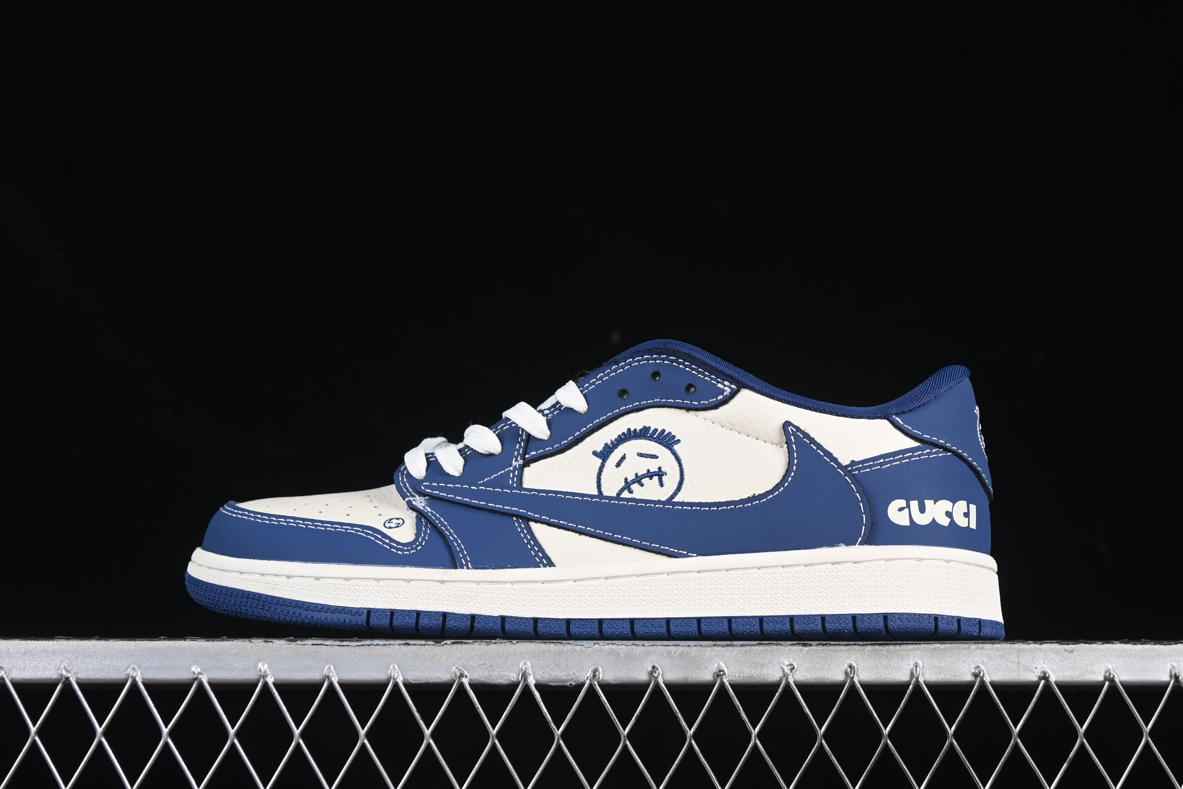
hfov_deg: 27.0
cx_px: 592
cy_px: 394
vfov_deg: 18.2
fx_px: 2464
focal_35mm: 75
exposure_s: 1/60
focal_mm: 50
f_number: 7.1
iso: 160
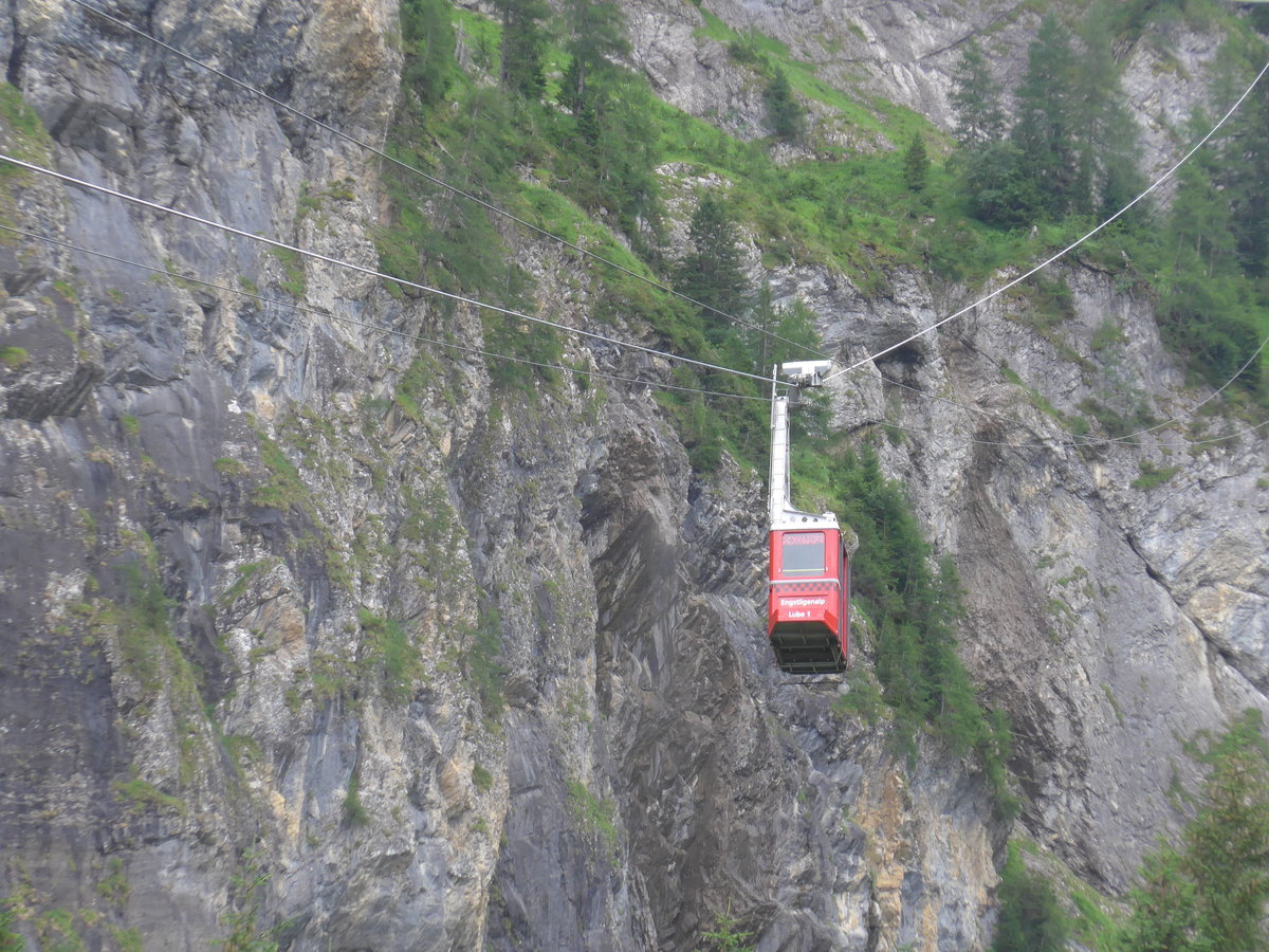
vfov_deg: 7.9
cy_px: 476
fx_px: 6929
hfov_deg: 10.5
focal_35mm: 189
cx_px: 634
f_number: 5.7
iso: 200
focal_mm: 36.7
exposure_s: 1/125
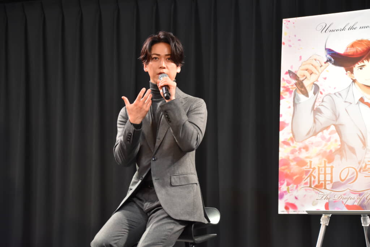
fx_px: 1156
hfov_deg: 18.2
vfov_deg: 12.2
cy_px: 124
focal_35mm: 112
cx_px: 185
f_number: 5
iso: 800
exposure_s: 1/80
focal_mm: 75
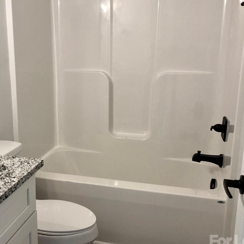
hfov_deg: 39.5
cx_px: 80
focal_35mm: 42
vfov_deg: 40.0
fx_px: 335
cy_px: 117
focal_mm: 3.99
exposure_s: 1/30
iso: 25
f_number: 1.8
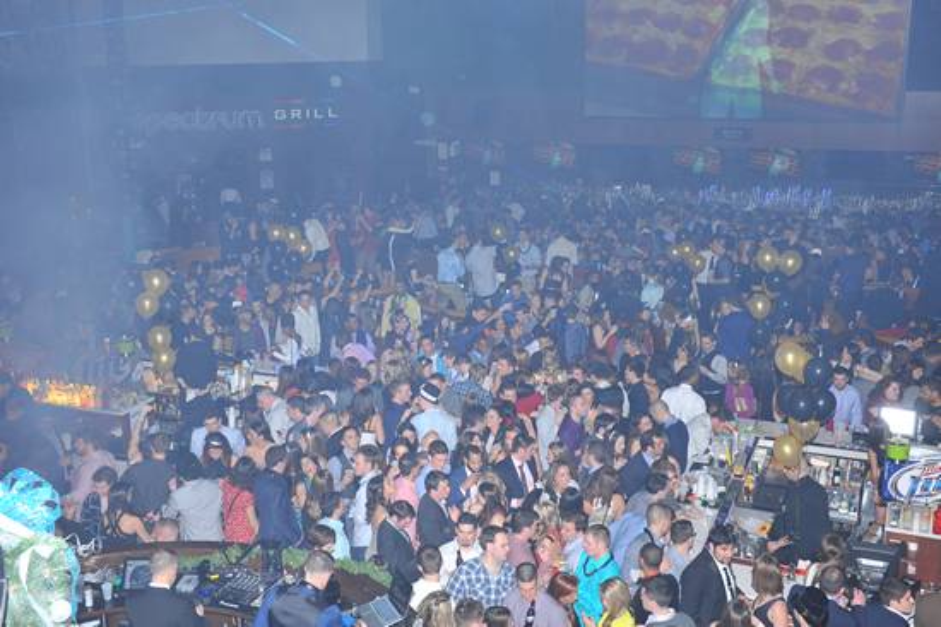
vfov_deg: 30.5
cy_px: 314
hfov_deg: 44.5
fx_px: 1149
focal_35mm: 44
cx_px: 470
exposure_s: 1/100
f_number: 10
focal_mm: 44
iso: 1600
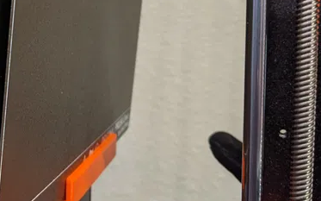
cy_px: 27
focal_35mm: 64
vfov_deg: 20.0
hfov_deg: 30.0
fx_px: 560
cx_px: 6
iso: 297
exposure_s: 1/23.8
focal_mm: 4.38
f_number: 1.73
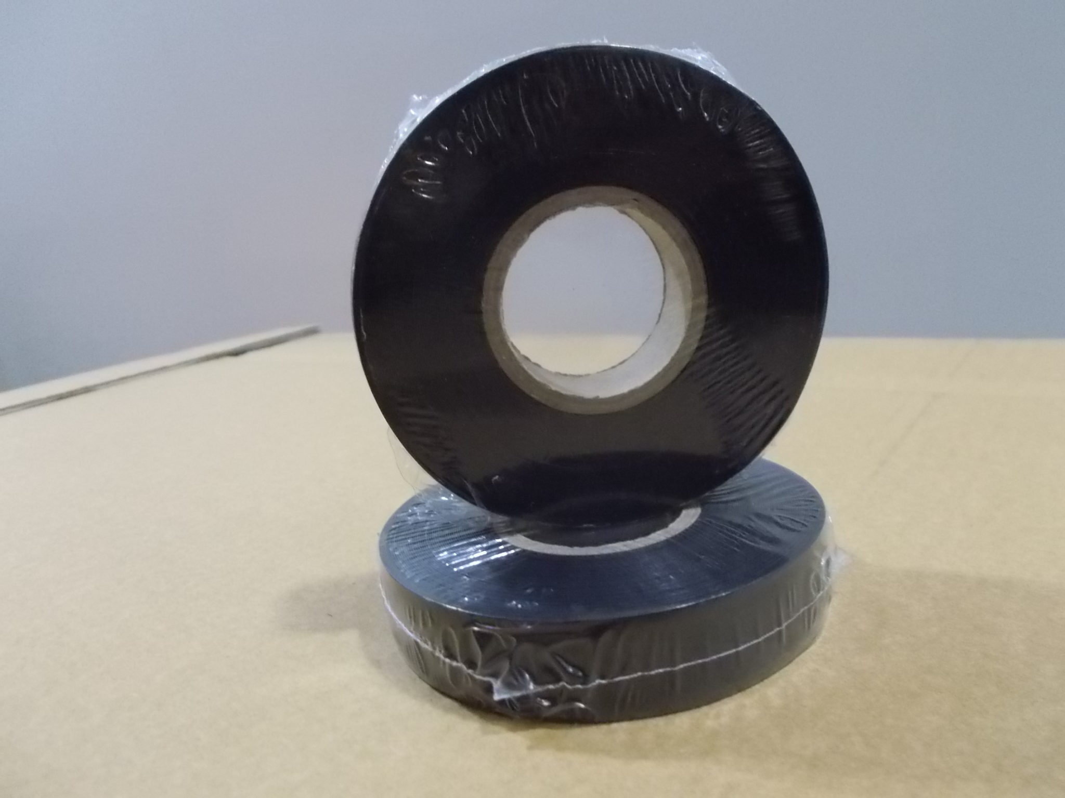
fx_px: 800
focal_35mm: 26
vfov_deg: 53.1
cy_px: 399
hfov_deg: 67.3
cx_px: 532
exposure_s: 1/40
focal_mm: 4.6
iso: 800
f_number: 3.2
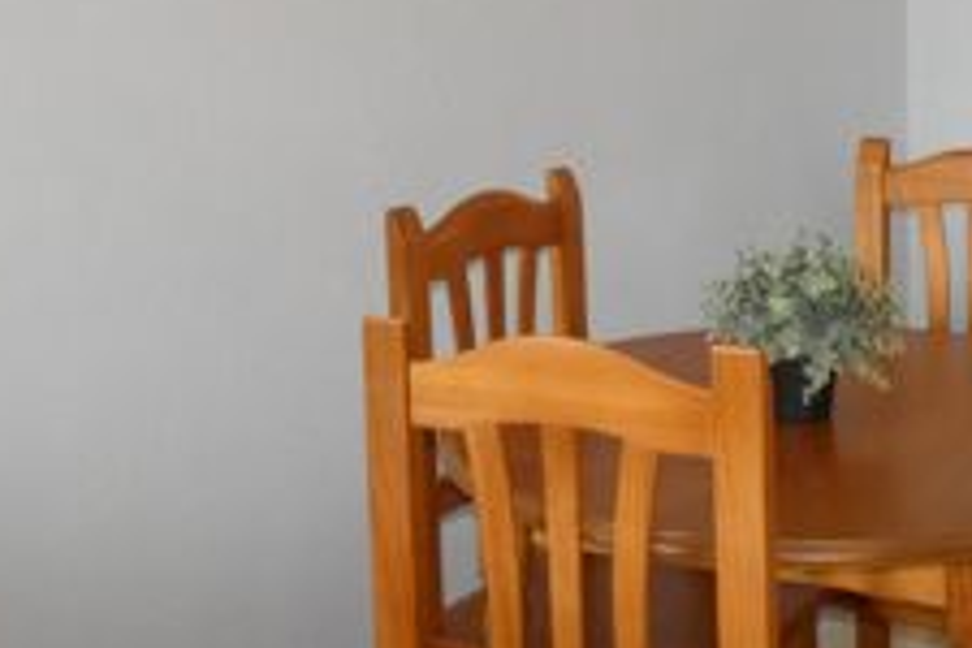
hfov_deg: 30.5
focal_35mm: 65
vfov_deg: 20.3
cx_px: 702
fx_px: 1755
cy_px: 4
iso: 250
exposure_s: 1/60
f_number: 2.8
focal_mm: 3.6
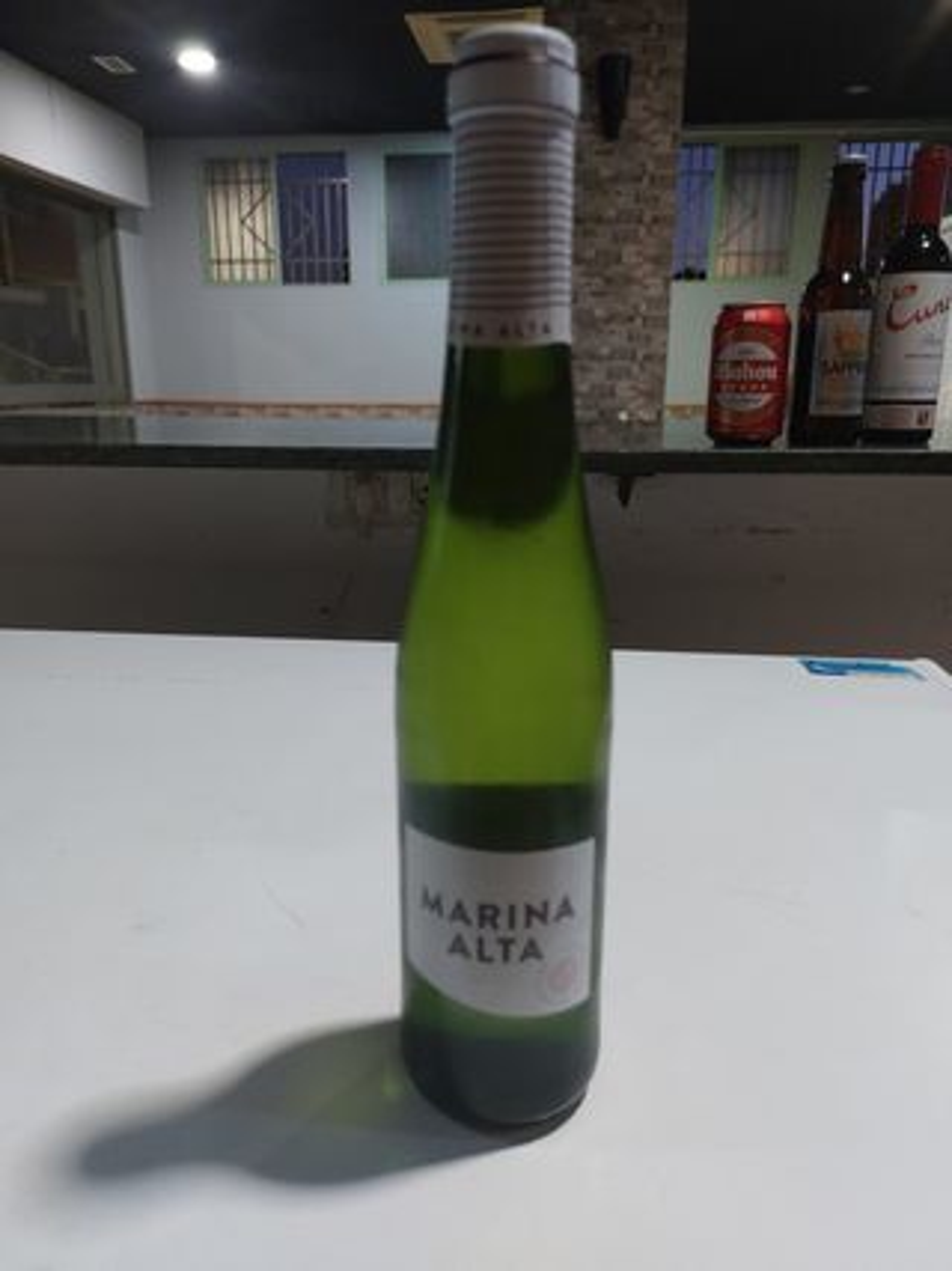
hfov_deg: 54.9
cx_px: 476
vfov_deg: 69.4
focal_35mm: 25
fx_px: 917
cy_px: 636
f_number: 1.8
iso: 500
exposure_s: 1/33.3
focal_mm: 5.23
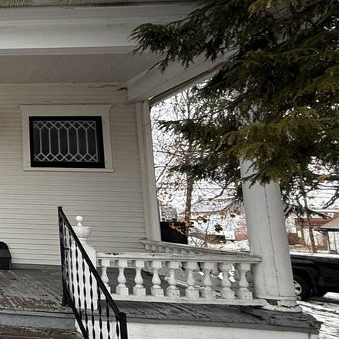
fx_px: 399
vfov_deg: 46.0
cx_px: -122
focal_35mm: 36
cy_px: 156
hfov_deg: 32.1
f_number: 2.2
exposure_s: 1/120
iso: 50
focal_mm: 2.22
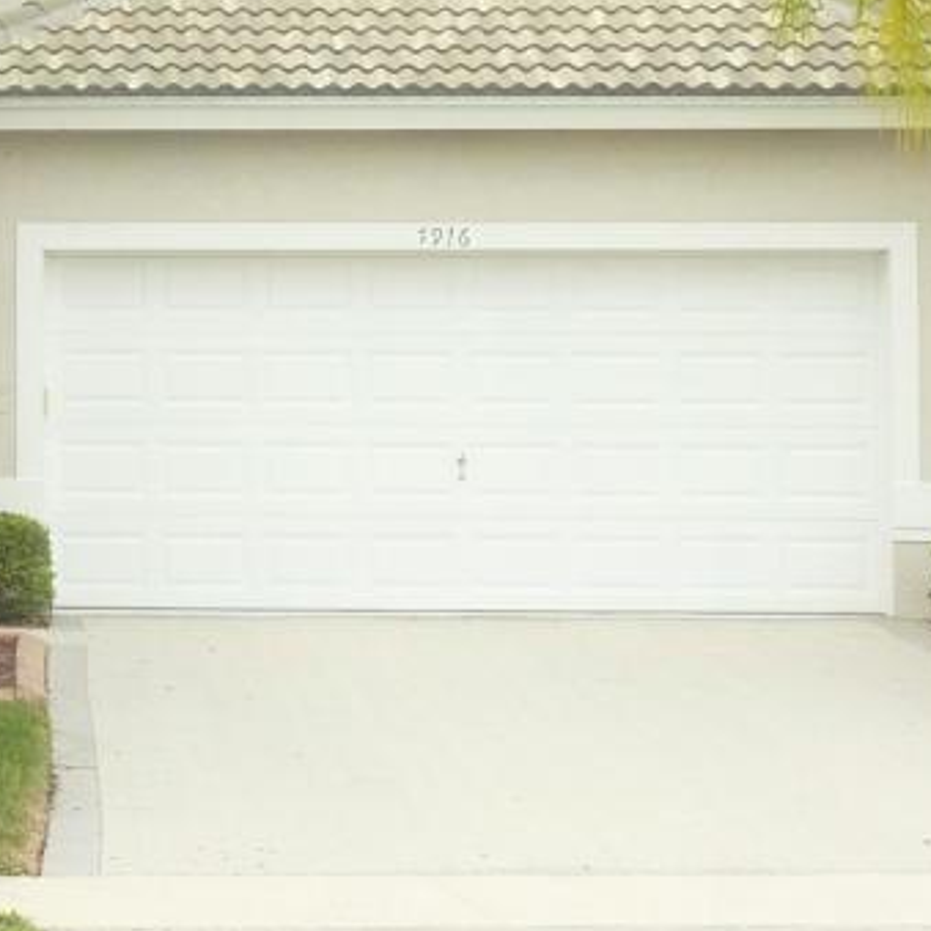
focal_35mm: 112
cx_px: -264
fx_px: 3408
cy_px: 41
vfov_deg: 15.3
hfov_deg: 14.9
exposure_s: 1/320
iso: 80
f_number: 4
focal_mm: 6.9
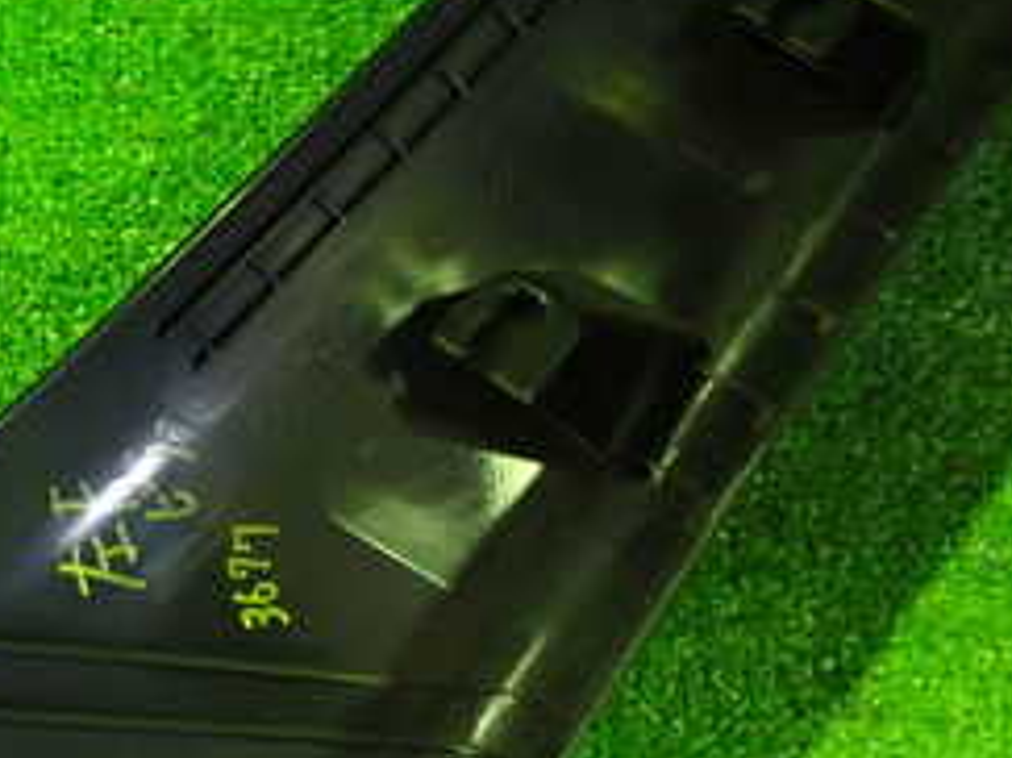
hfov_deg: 26.2
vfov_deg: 19.8
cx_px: 329
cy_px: 275
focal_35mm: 74
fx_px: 2162
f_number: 2.3
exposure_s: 1/20
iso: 800
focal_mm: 5.4
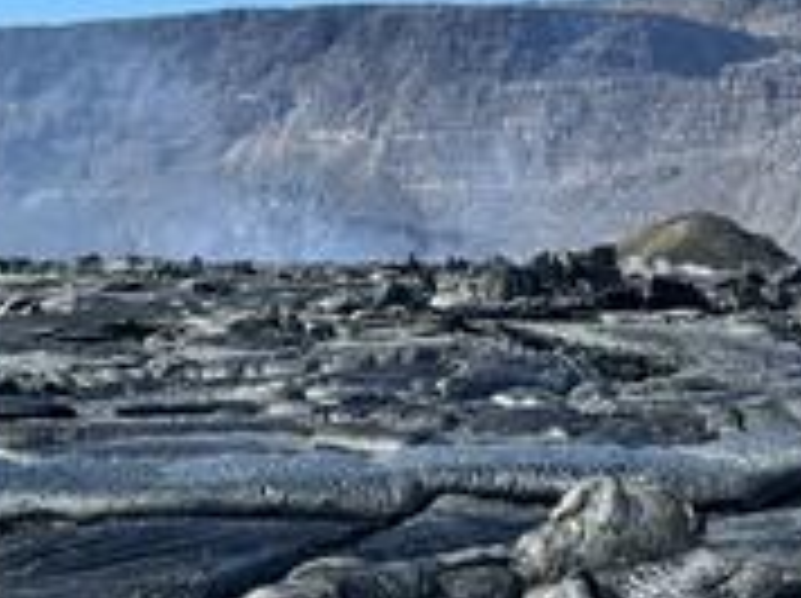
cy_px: 755
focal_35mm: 81
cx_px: 418
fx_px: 1872
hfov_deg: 24.2
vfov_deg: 17.2
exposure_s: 1/1560
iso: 80
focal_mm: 6.76
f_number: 1.78
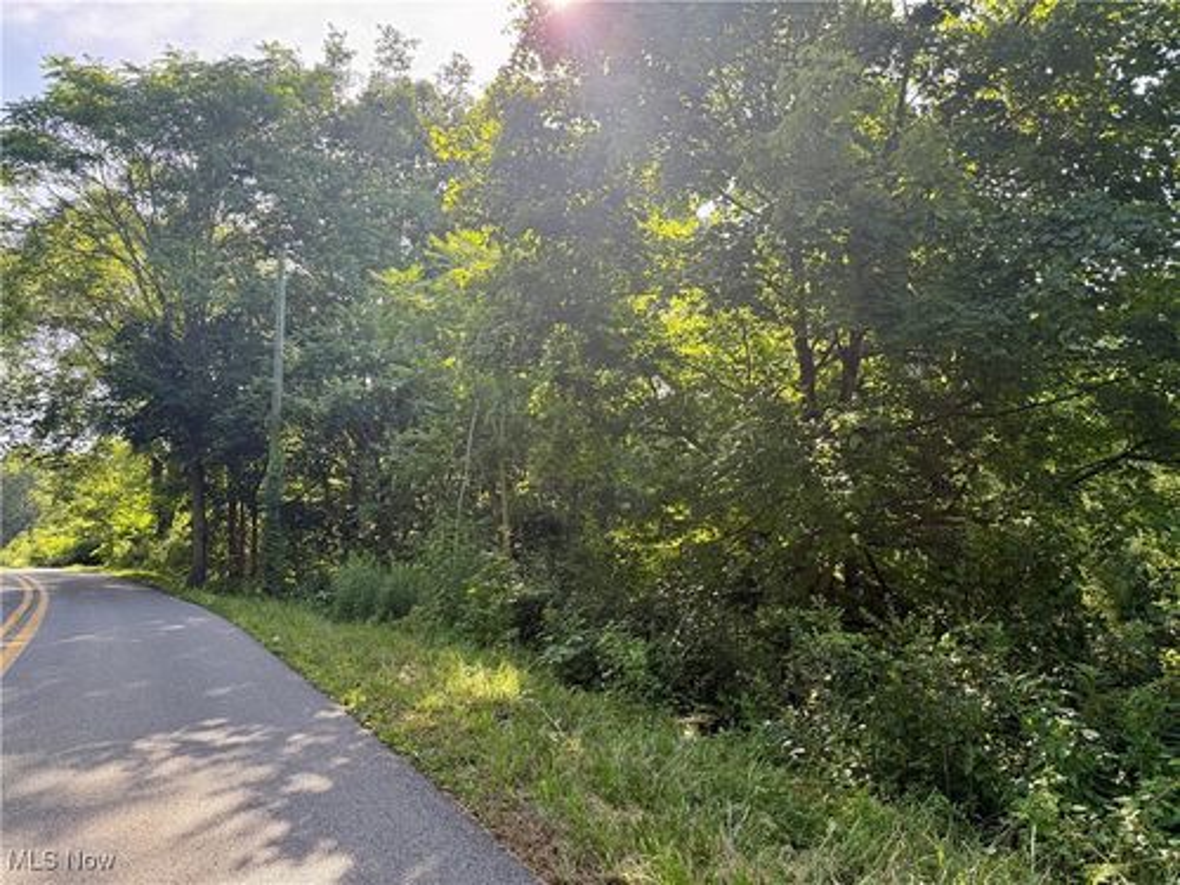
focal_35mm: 24
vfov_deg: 56.8
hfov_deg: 71.6
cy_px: 442
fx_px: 818
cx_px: 590
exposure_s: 1/528
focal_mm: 6.76
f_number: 1.78
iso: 100
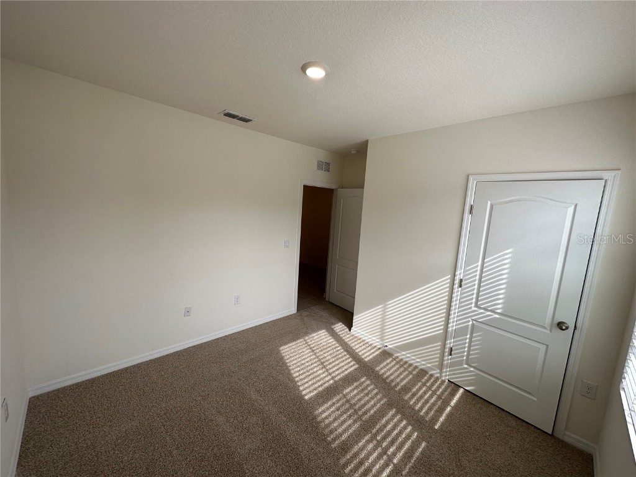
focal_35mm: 14
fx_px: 257
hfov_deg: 102.1
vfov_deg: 85.7
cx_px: 318
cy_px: 238
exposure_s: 1/240
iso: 40
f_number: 2.2
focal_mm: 2.22
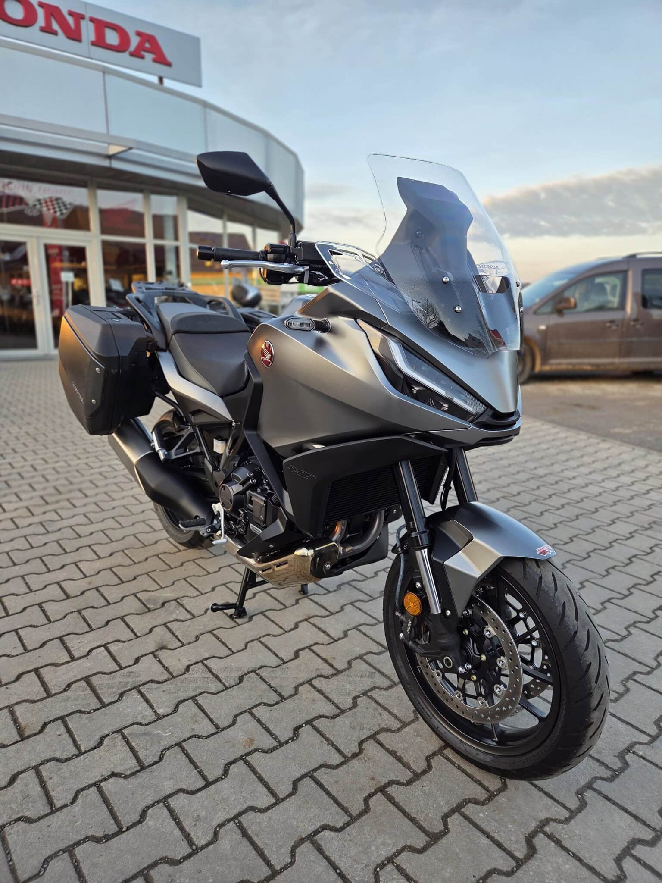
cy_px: 442
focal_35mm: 23
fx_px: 586
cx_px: 331
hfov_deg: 58.9
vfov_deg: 73.9
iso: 40
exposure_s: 1/180
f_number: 1.8
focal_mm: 5.4
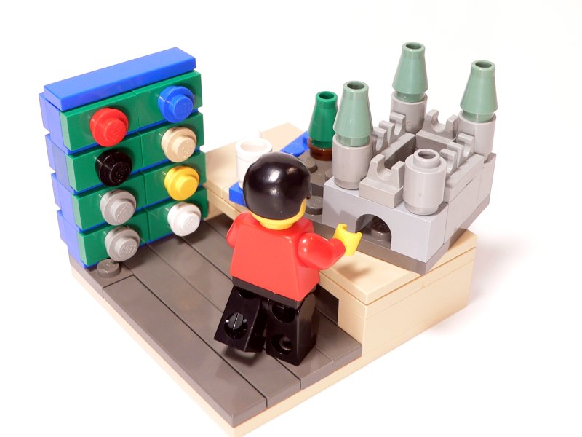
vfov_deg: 28.6
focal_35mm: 51
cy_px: 218
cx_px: 291
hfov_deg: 37.5
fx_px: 857
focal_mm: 6.8
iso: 100
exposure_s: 1/20
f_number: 3.3
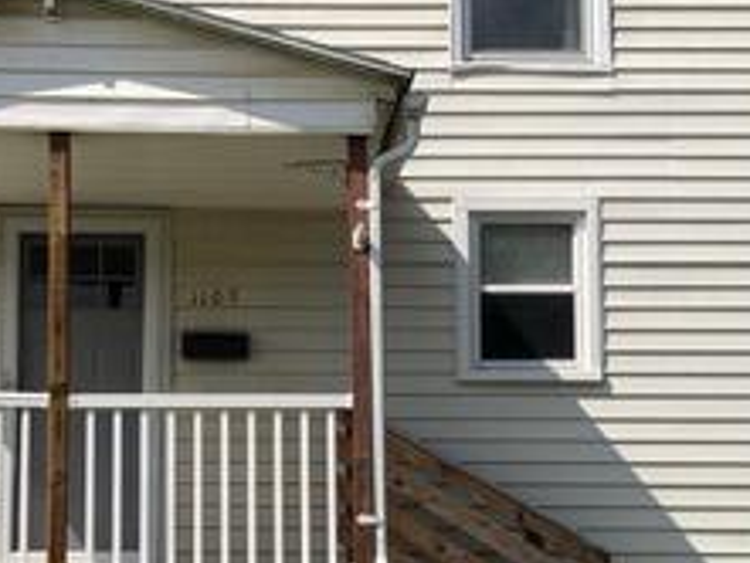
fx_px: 1756
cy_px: 404
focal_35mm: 81
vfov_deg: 18.1
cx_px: 305
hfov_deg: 24.1
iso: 20
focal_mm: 3.99
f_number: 1.8
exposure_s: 1/2857
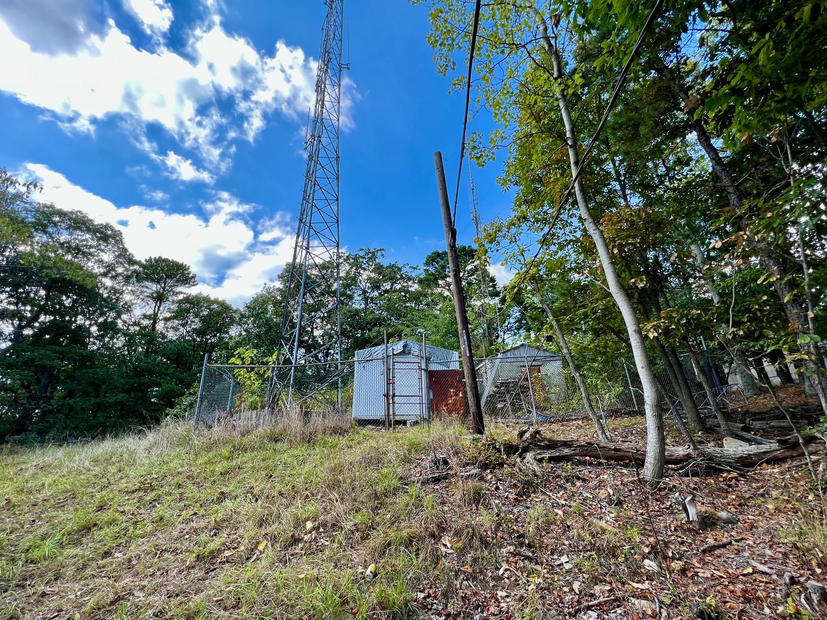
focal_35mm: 13
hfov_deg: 106.2
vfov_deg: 89.9
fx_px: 311
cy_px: 310
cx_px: 414
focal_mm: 1.57
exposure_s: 1/494
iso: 32
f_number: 1.8
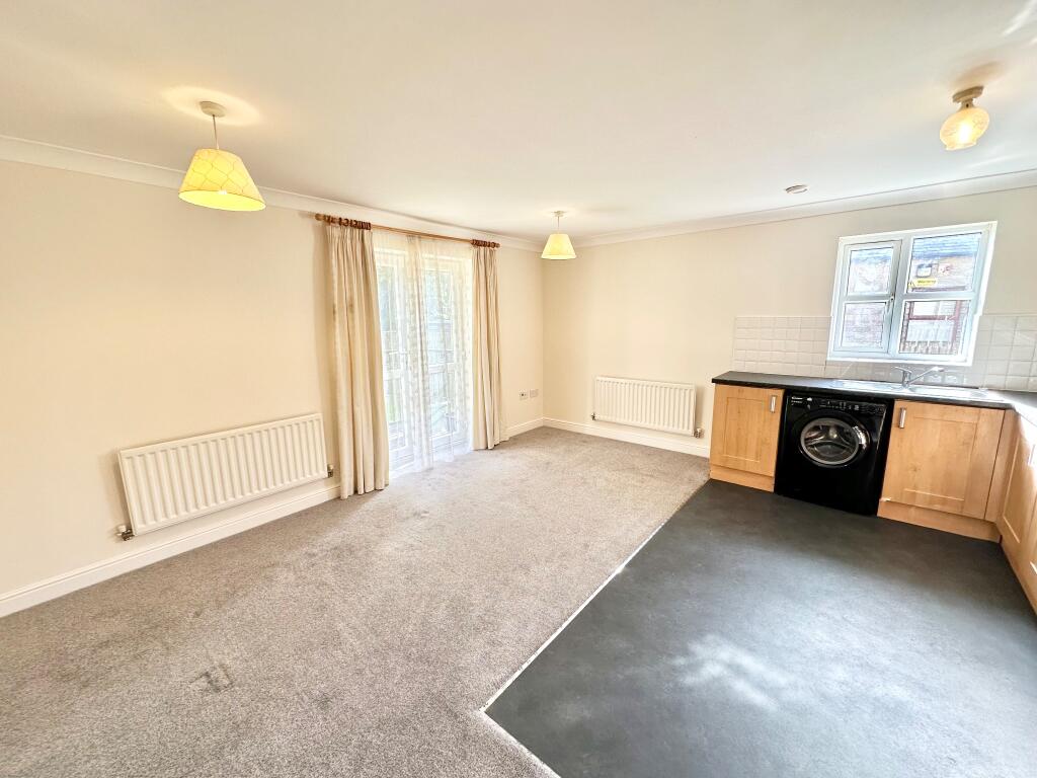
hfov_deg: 102.1
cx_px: 518
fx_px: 419
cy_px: 389
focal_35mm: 14
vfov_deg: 85.7
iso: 80
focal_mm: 2.22
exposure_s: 1/99
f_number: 2.2
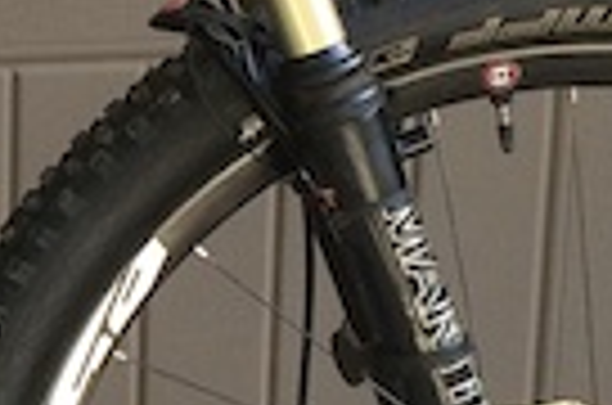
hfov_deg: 10.8
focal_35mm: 178
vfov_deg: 7.7
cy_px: 338
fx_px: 3019
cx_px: -508
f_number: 2.2
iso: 32
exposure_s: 1/120
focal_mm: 4.15
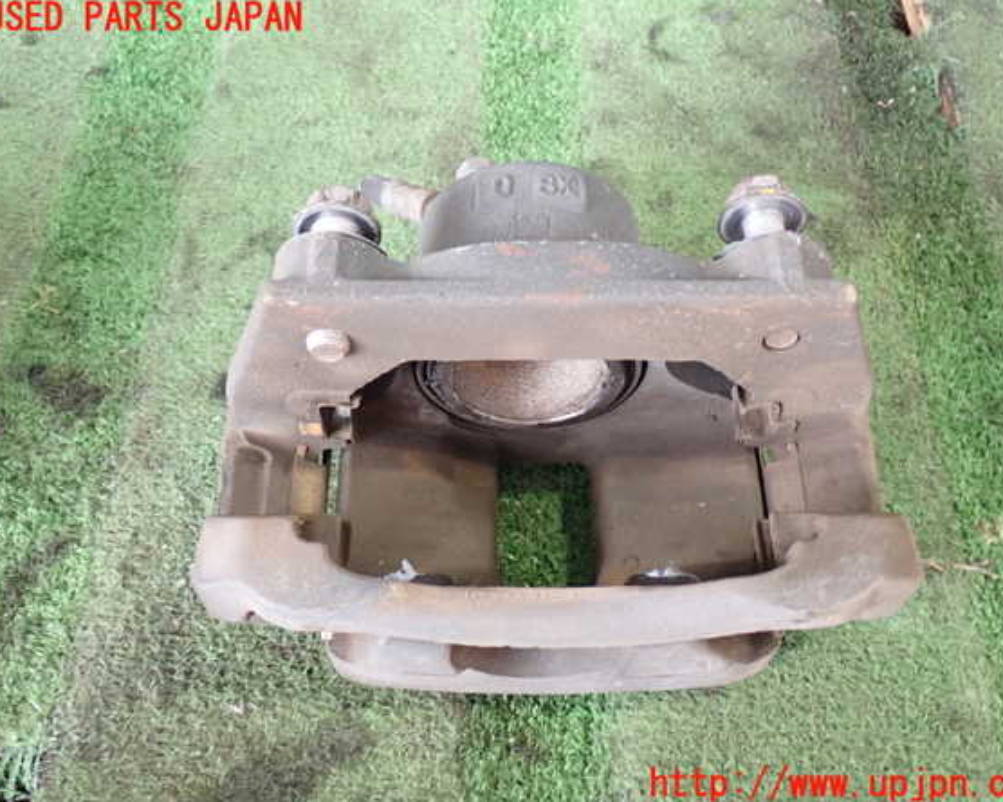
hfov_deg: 45.8
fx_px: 1188
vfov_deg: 37.3
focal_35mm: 40
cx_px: 516
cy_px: 402
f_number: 2.7
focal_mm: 6.83
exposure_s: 1/40
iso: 320
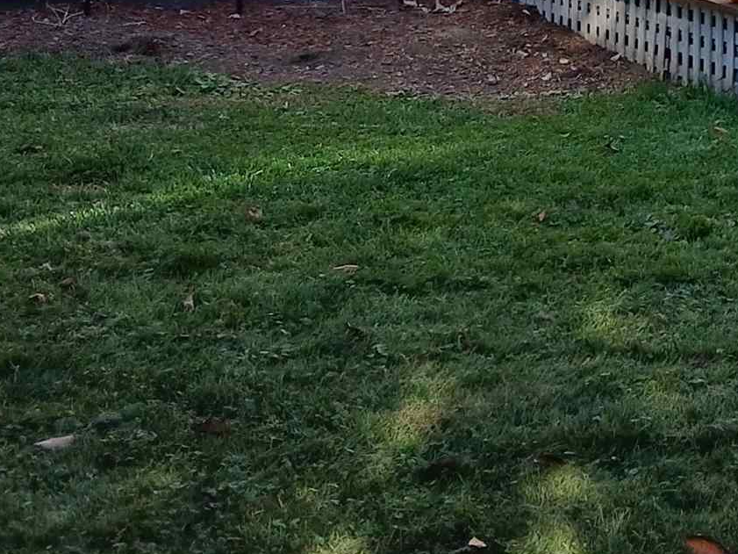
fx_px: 2026
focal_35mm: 95
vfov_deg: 14.5
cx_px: 863
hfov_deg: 19.5
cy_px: -292
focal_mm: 3.98
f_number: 1.8
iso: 20
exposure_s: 1/573
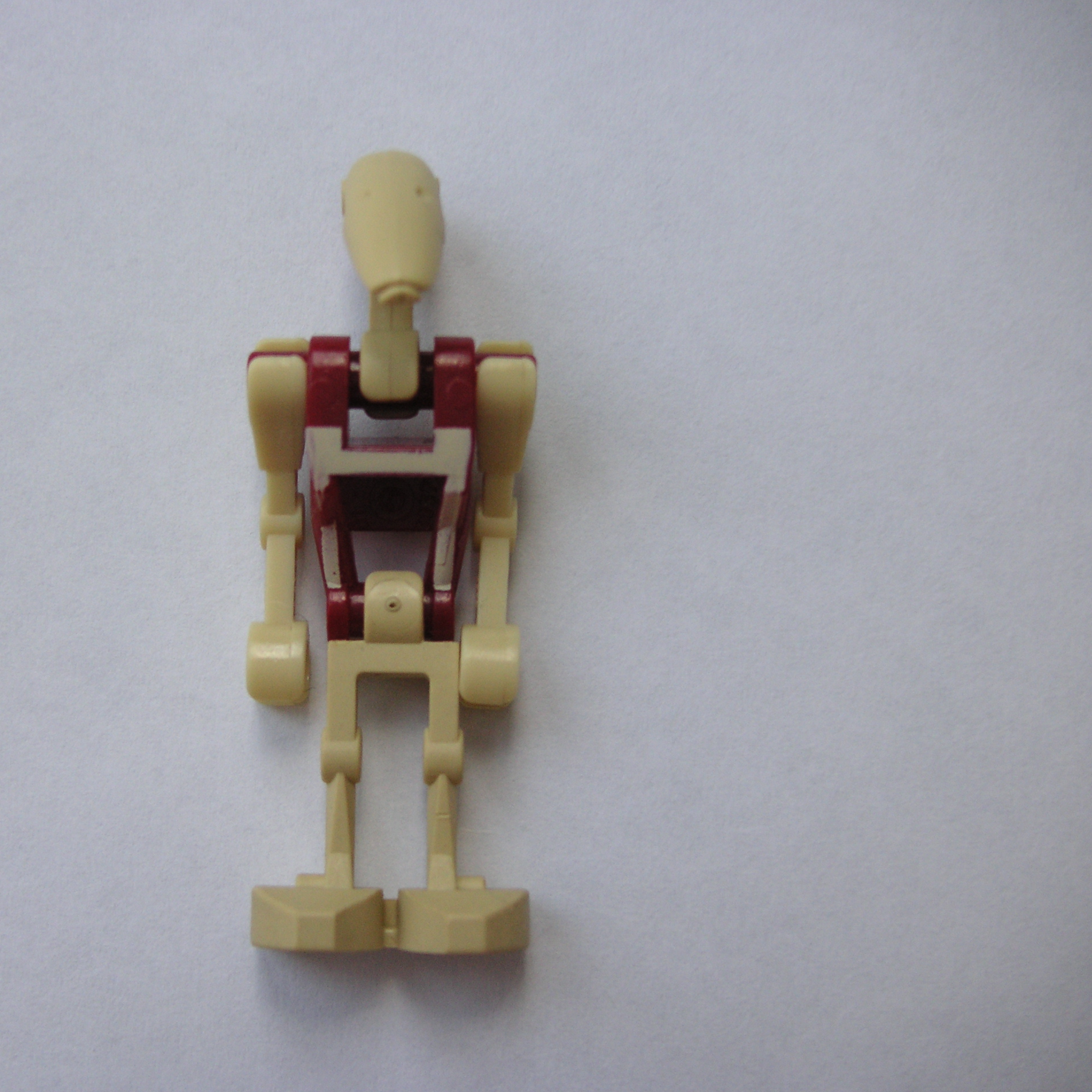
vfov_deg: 38.3
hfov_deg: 38.0
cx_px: 392
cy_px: 550
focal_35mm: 44
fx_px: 1570
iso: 50
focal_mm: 6.1
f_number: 2.8
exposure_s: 1/350
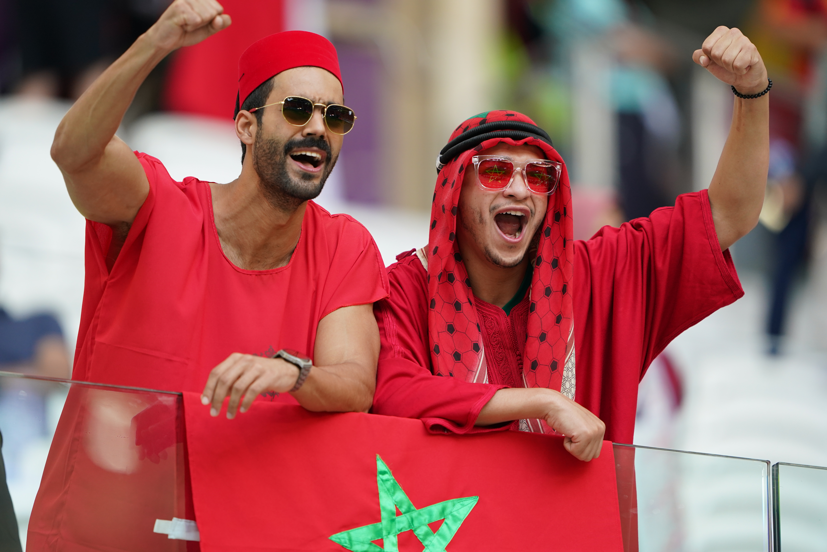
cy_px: 276
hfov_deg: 5.2
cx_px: 414
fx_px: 9188
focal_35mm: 400
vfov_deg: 3.4
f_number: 2.8
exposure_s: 1/1250
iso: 1000
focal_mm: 400
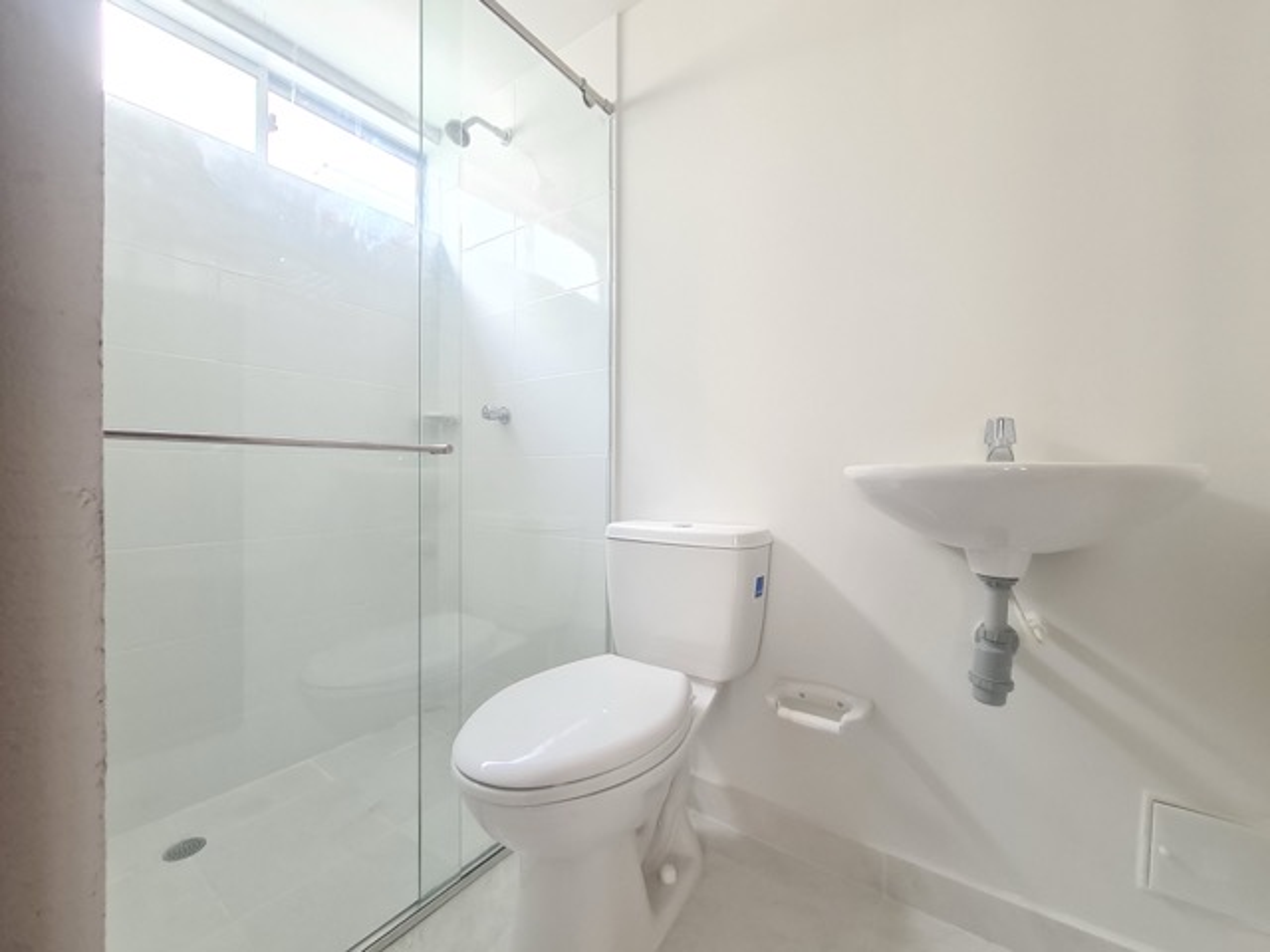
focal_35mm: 13
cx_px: 635
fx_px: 477
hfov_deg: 106.2
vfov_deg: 89.9
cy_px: 476
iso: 250
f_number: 2.2
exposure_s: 1/60
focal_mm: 2.2
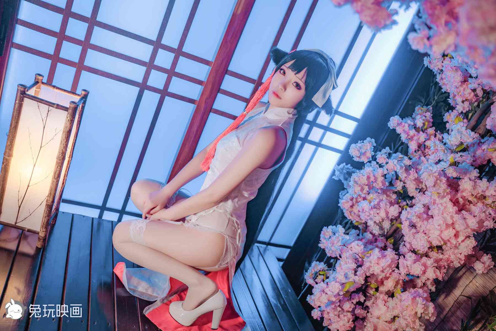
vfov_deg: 46.4
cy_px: 166
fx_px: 386
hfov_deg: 65.5
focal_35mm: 28
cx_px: 248
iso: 400
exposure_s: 1/80
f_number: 2.8
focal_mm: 28
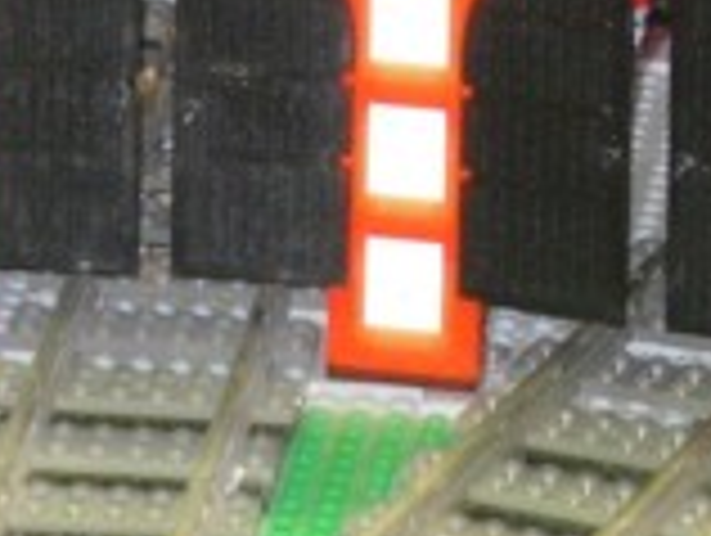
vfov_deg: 2.6
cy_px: 946
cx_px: -40
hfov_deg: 3.5
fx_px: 11746
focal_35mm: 571
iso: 200
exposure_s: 1/4.3
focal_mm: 23.4
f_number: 4.9
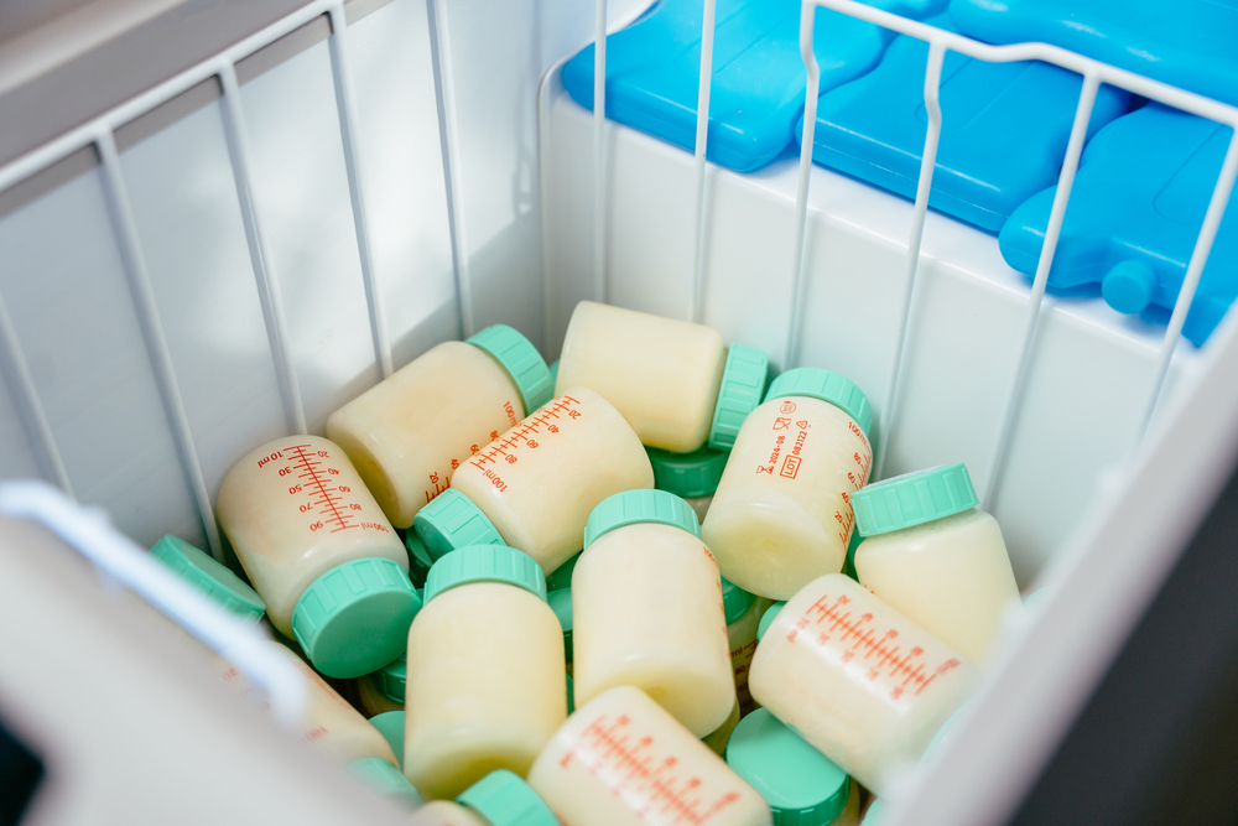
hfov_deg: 47.0
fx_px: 1424
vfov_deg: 32.3
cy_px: 413
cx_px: 619
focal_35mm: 41
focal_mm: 41.4
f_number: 2.8
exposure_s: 1/400
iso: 640
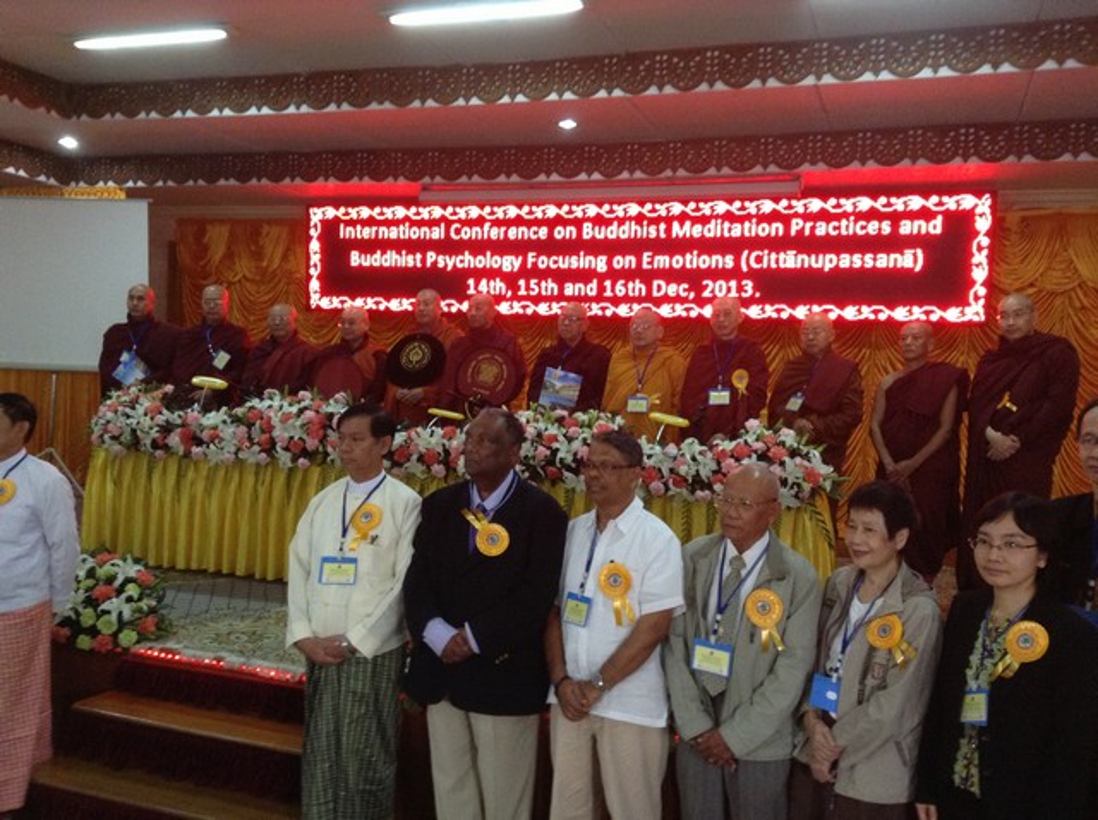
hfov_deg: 55.4
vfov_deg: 42.8
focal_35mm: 33
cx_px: 549
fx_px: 1045
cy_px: 410
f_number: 2.4
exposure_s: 1/24
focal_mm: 3.3
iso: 160
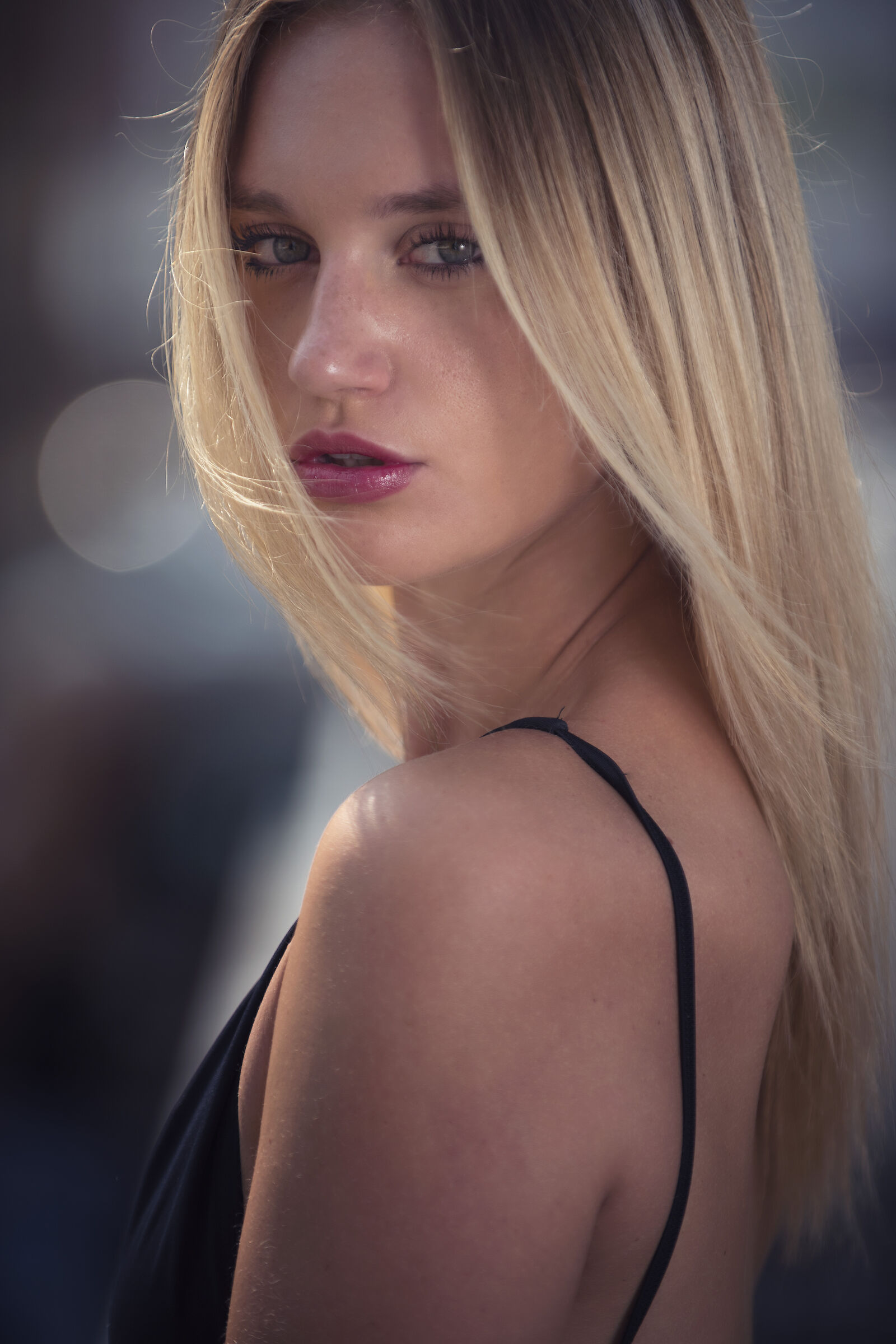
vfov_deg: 10.3
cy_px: 672
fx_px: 7466
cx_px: 448
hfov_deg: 6.9
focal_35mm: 200
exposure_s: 1/4000
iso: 200
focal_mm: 200
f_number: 2.8
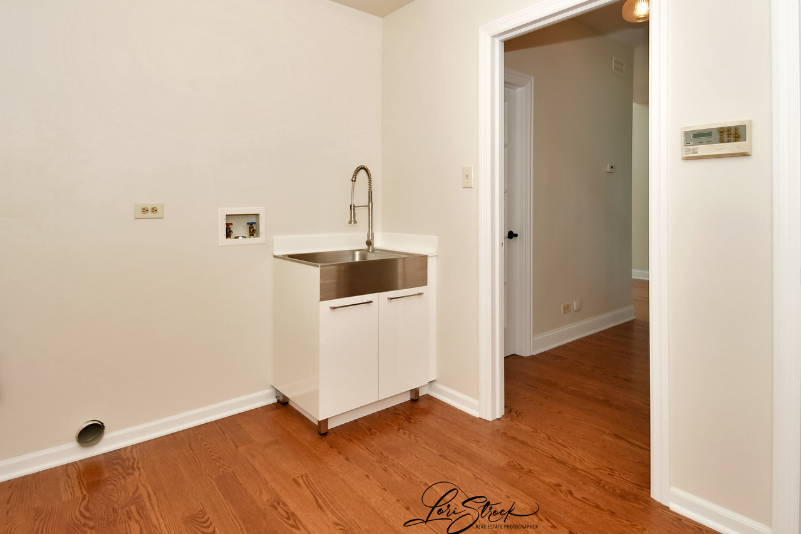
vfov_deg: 63.7
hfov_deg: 86.9
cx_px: 416
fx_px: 423
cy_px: 201
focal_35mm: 19
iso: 400
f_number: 8
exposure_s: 1/1250
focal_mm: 10
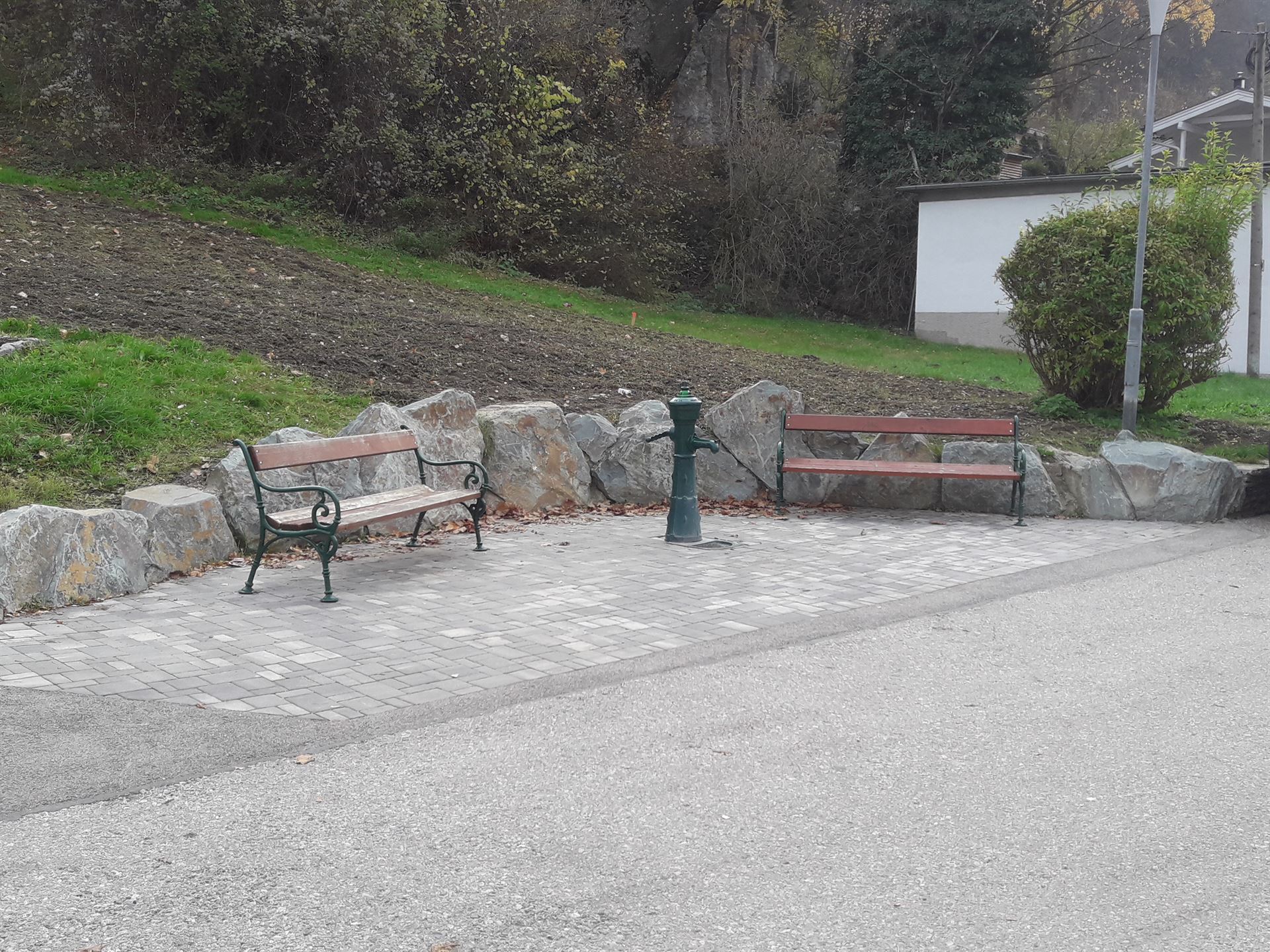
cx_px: 635
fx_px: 1027
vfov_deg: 49.7
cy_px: 476
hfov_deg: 63.4
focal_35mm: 28
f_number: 1.9
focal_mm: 3.7
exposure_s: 1/286
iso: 40
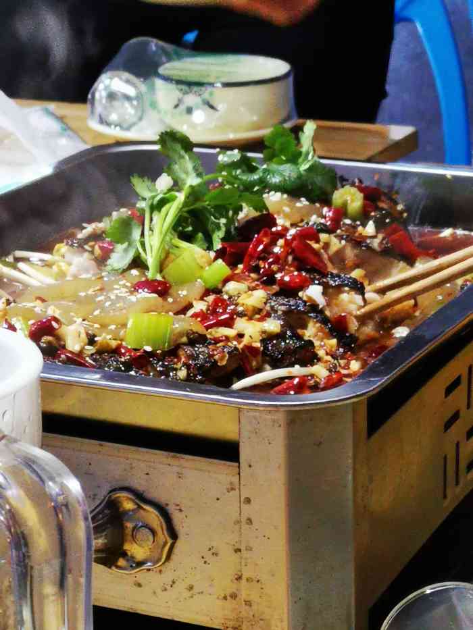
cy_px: 315
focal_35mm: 125
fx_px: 2277
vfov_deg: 15.8
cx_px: 236
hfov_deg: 11.9
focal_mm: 3.95
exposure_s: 1/25
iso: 400
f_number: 2.4
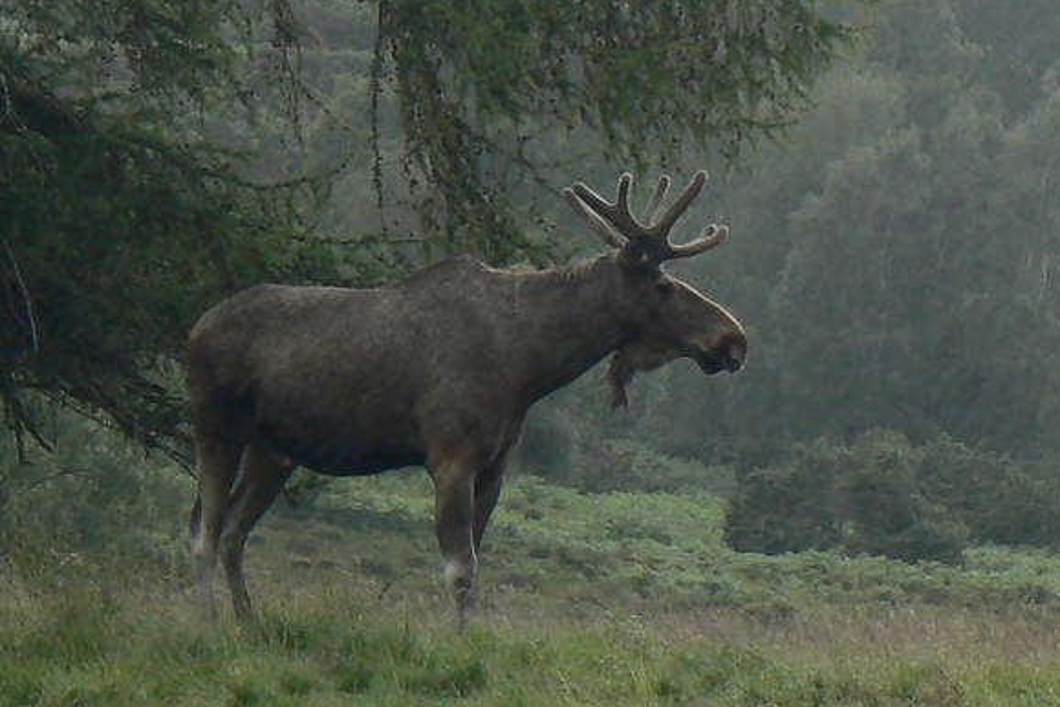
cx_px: 820
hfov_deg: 4.4
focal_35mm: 471
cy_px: 200
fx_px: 13867
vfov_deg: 2.9
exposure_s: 1/160
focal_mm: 27.4
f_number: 5.6
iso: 100
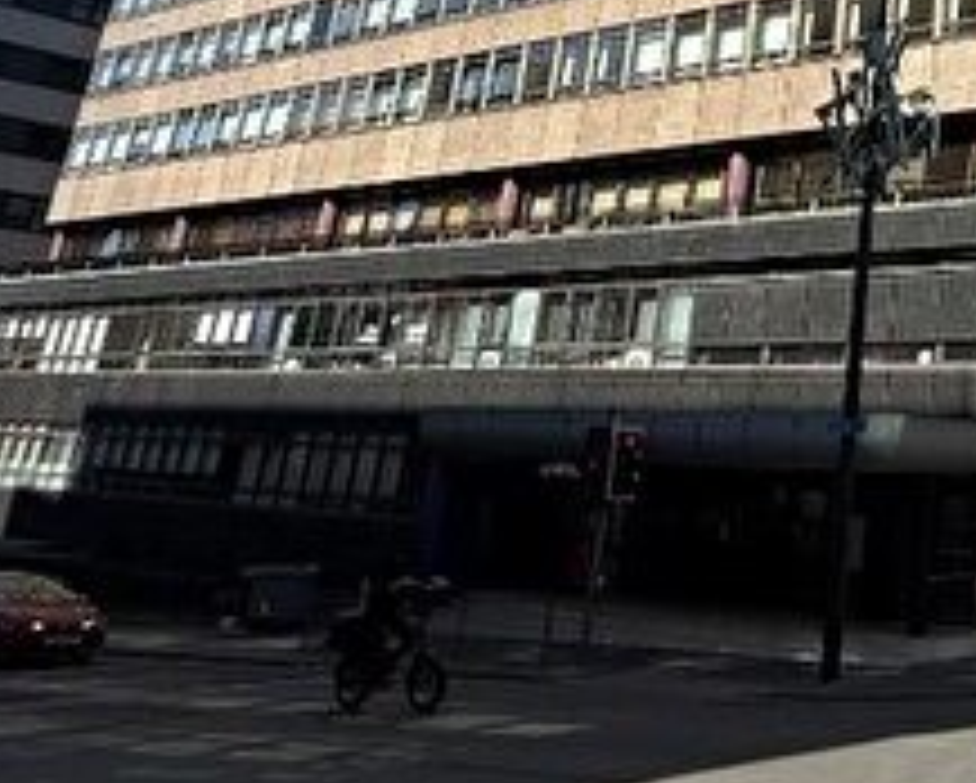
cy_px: 29
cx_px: 1034
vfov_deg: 32.0
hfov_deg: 36.5
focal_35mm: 44
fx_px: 1272
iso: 50
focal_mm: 2.22
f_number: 2.2
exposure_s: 1/1961
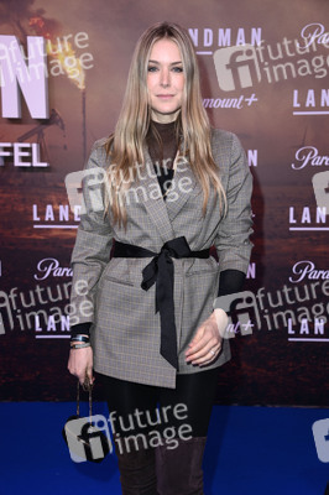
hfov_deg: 23.3
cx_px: 164
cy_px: 248
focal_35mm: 58
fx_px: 796
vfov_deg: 34.5
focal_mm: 58
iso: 400
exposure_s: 1/200
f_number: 5.6
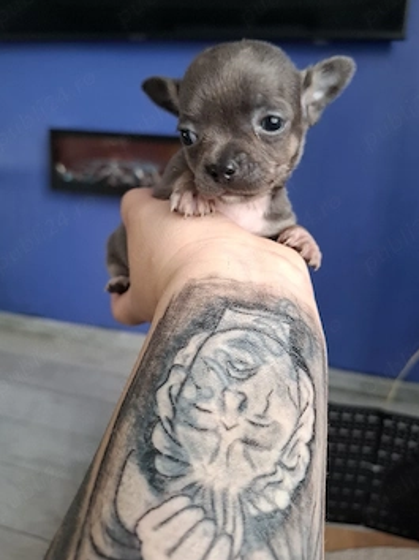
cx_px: 199
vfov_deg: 67.2
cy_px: 252
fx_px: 420
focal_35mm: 26
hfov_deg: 53.0
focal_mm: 5.54
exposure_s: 1/100
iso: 250
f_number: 1.8
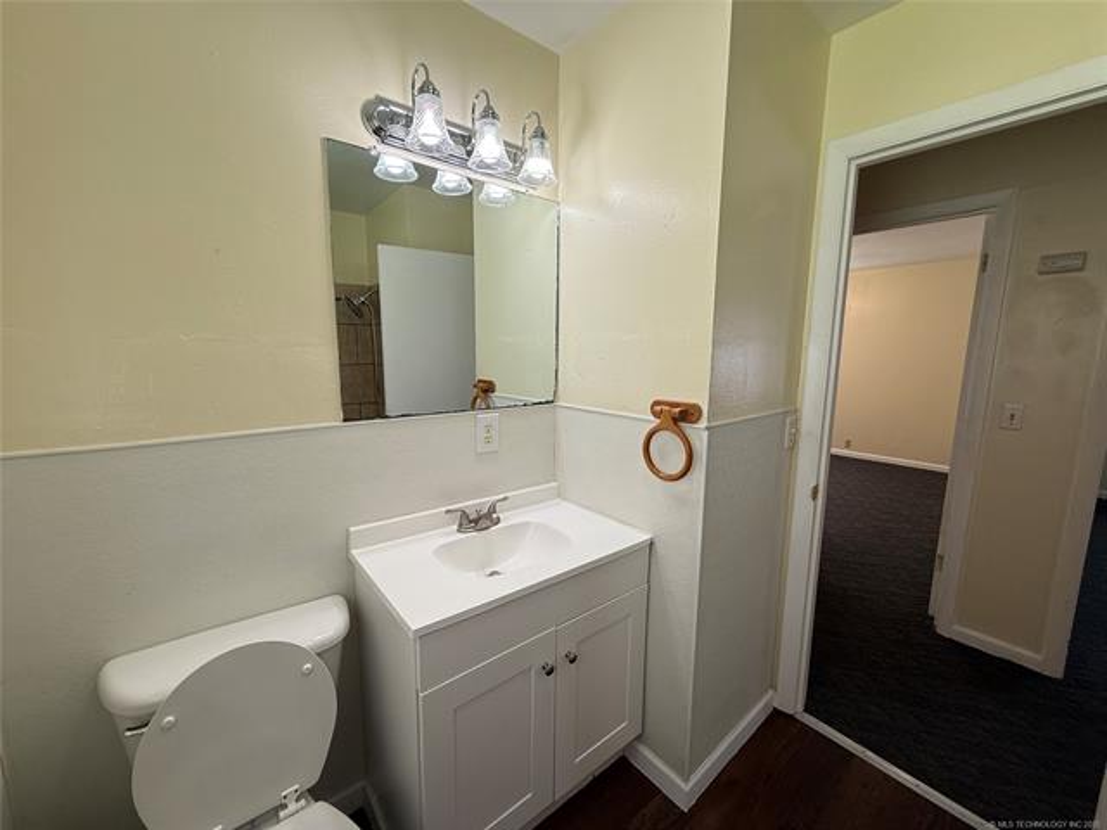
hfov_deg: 102.1
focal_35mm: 14
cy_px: 415
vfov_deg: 85.7
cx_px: 554
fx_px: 448
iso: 80
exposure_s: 1/120
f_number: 2.2
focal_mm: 2.22
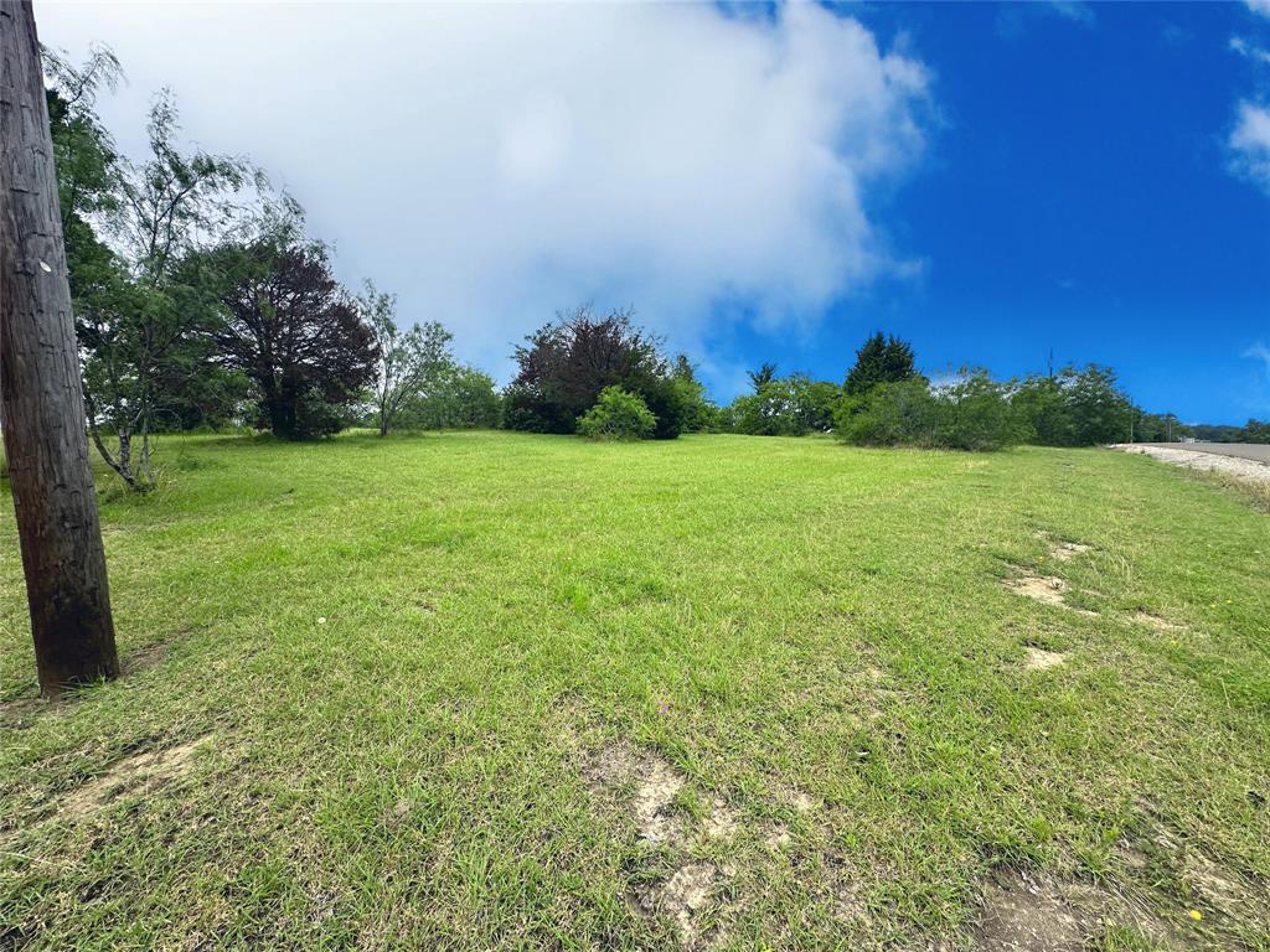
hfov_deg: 102.1
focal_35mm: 14
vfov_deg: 85.7
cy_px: 476
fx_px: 514
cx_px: 635
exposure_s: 1/2747
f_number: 2.2
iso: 50
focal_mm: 2.22
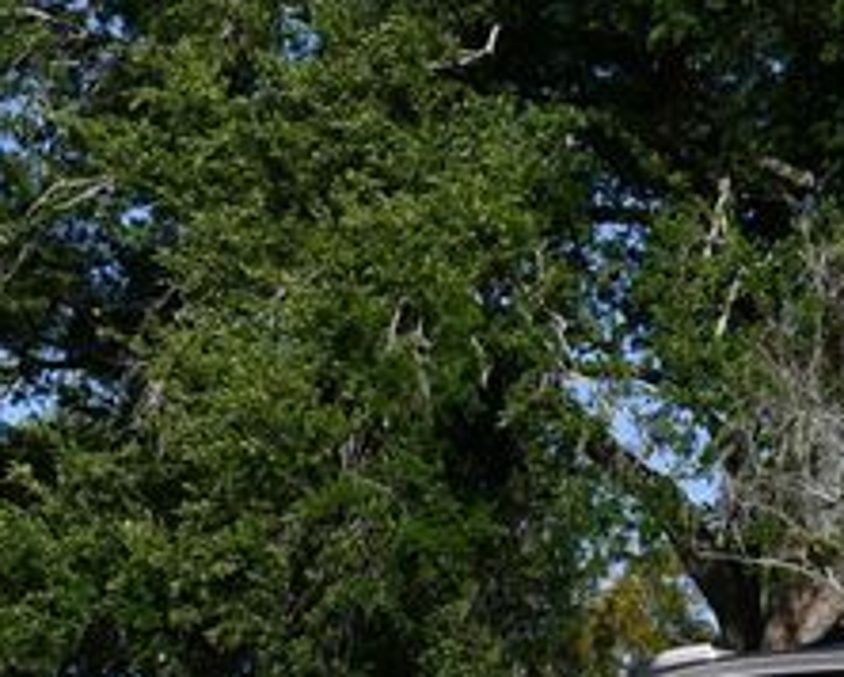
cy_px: 783
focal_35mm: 130
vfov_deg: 11.7
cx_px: 833
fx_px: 3250
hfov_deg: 14.6
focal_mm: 24
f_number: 9
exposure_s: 1/320
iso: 100
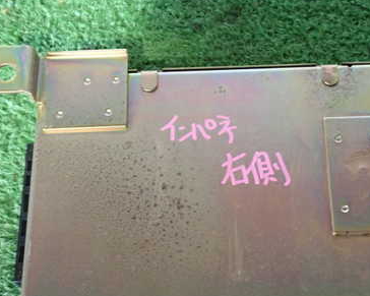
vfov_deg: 23.1
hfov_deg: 28.7
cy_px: 182
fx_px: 723
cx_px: 217
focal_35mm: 66
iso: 800
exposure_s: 1/30
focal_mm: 7.31
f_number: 2.8
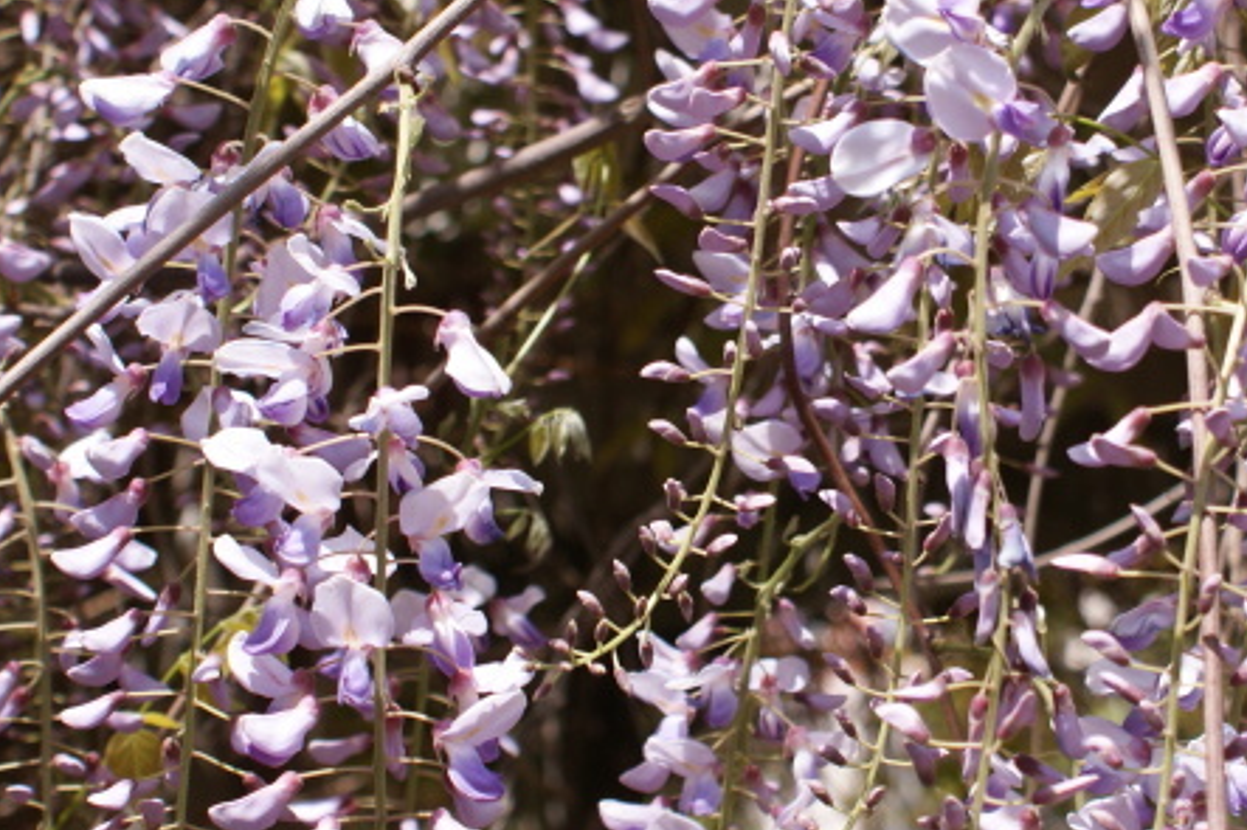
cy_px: 395
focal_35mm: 104
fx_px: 3601
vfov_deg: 13.2
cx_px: 799
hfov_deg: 19.6
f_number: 5.6
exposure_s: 1/400
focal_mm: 30
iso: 100
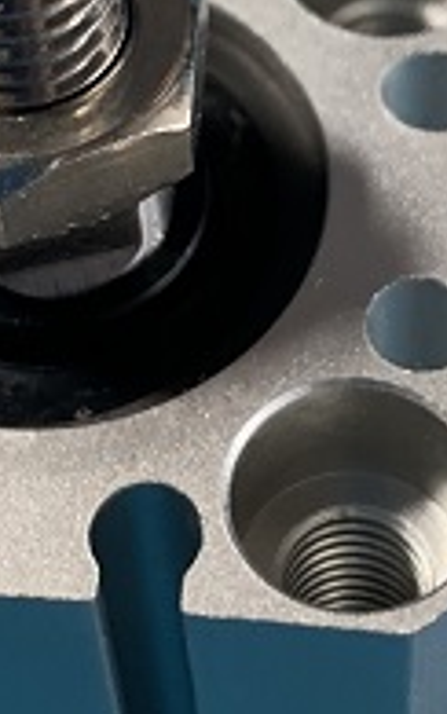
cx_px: 126
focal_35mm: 114
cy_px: 214
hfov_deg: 11.5
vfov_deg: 18.2
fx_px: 2220
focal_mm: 4.25
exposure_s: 1/60
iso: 200
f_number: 1.8
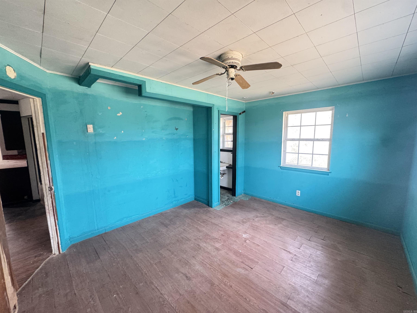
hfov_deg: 102.1
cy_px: 156
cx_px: 208
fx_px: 169
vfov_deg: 85.7
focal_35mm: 14
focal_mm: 2.22
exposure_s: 1/60
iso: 500
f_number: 2.2
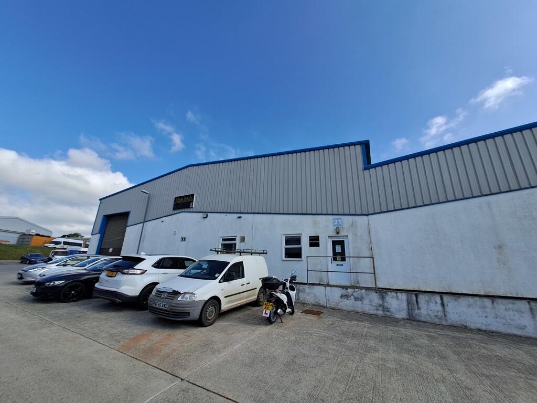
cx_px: 268
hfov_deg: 106.2
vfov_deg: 89.9
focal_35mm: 13
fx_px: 202
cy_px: 202
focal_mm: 1.42
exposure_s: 1/1135
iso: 40
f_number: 2.2
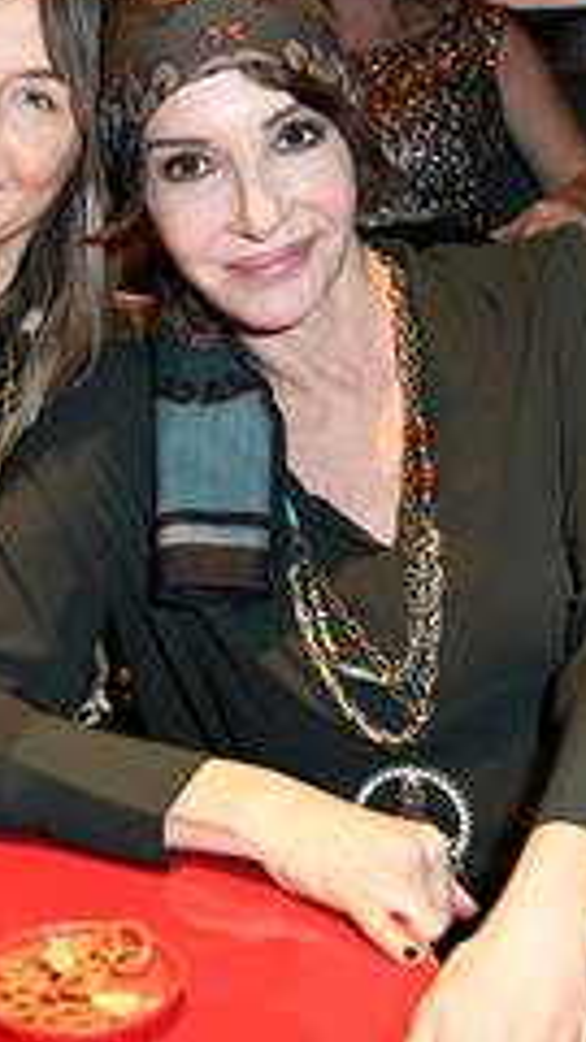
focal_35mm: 63
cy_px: 482
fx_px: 1740
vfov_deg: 33.3
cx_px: 98
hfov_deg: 18.9
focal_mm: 32
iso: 2000
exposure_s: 1/60
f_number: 6.3
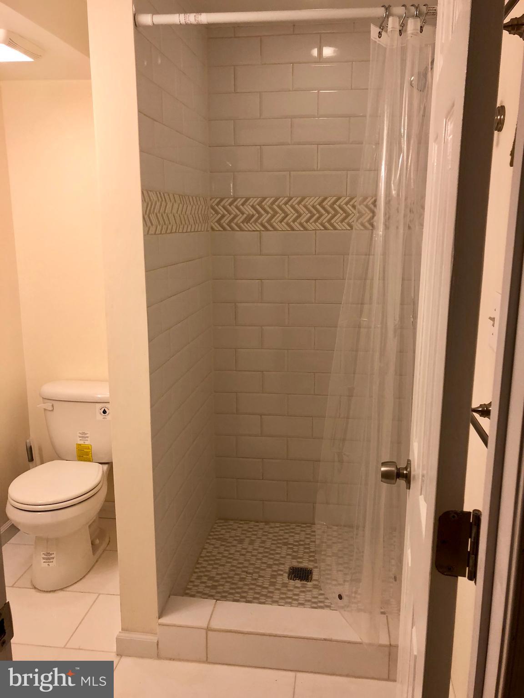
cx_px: 262
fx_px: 565
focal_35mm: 28
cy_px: 349
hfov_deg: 49.7
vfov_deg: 63.4
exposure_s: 1/30
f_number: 1.8
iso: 25
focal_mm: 4
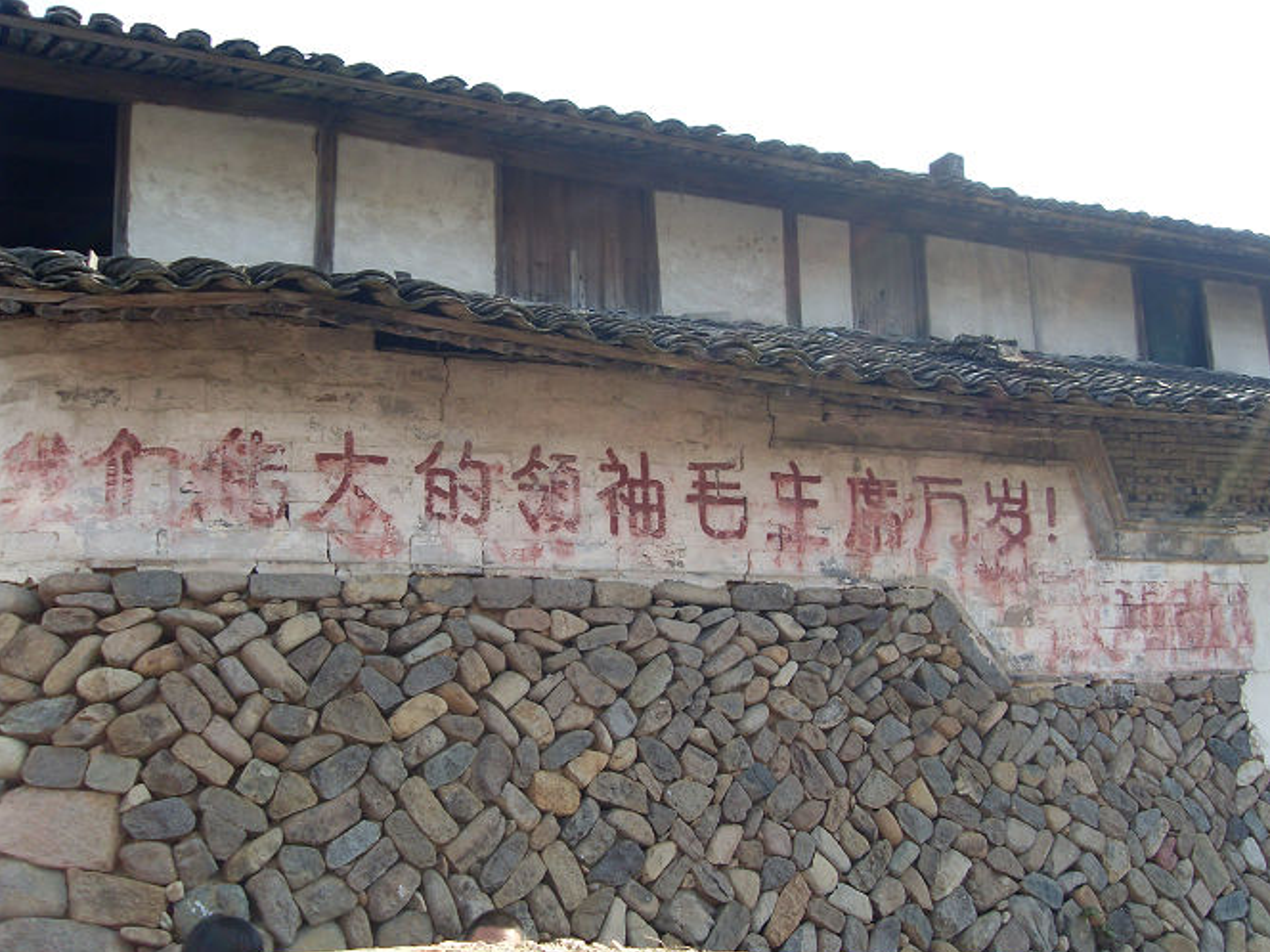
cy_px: 485
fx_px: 1431
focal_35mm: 39
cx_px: 668
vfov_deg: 36.8
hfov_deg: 47.8
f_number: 7
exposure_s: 1/60
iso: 80
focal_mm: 6.3
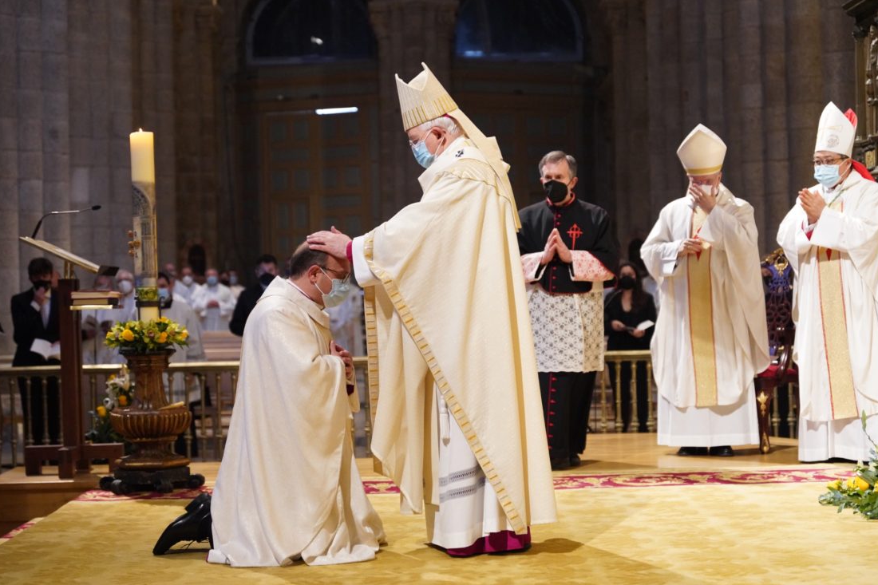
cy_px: 297
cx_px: 445
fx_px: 1634
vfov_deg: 20.3
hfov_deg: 30.1
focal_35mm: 67
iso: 4000
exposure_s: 1/125
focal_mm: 63
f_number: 2.8
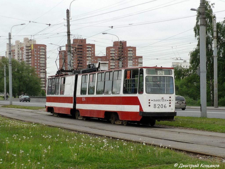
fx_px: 357
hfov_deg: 34.9
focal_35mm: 55
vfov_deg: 26.6
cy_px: 84
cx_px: 112
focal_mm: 9.1
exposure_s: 1/250
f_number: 3.4
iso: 100
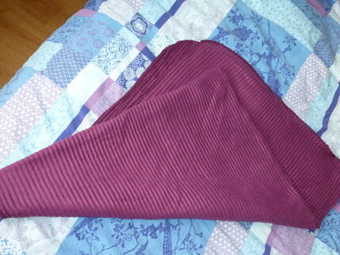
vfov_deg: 49.7
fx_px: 275
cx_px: 178
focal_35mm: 28
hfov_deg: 63.5
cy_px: 134
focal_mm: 4.3
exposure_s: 1/60
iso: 800
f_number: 3.3
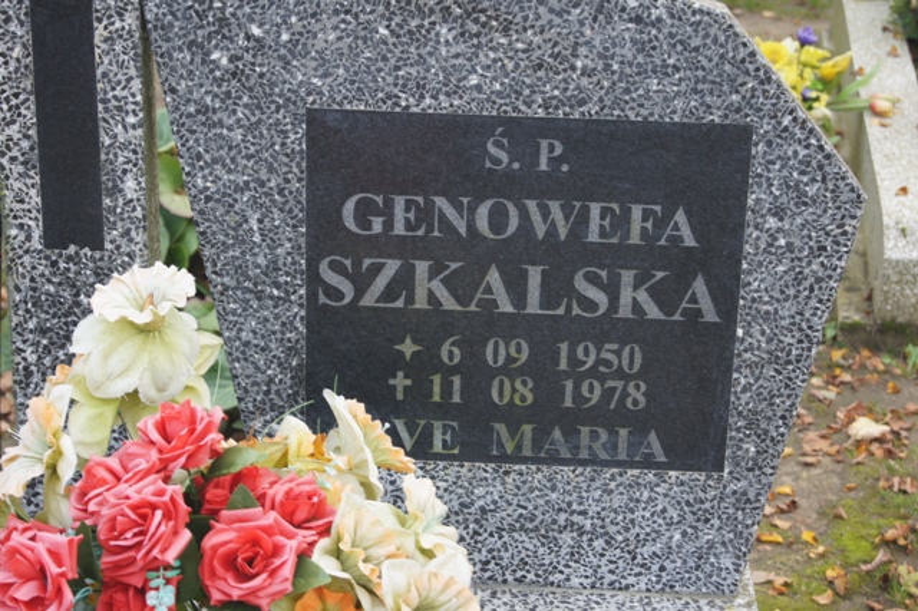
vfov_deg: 16.5
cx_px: 459
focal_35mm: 82
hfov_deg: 24.6
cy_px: 306
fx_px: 2103
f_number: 5.6
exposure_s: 1/100
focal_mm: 55
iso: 250
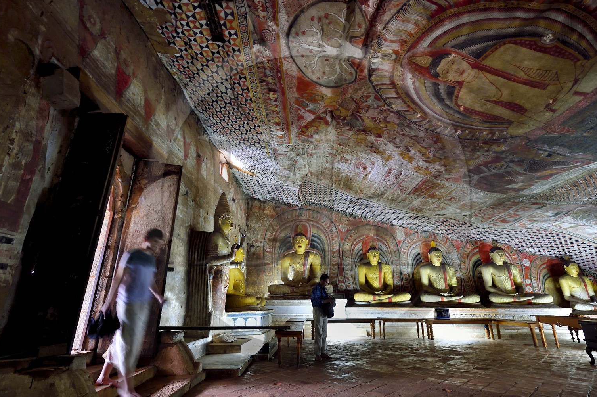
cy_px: 201
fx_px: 282
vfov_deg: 70.3
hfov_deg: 93.3
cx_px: 306
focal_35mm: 17
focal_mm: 16
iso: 1600
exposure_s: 1/8
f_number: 5.6
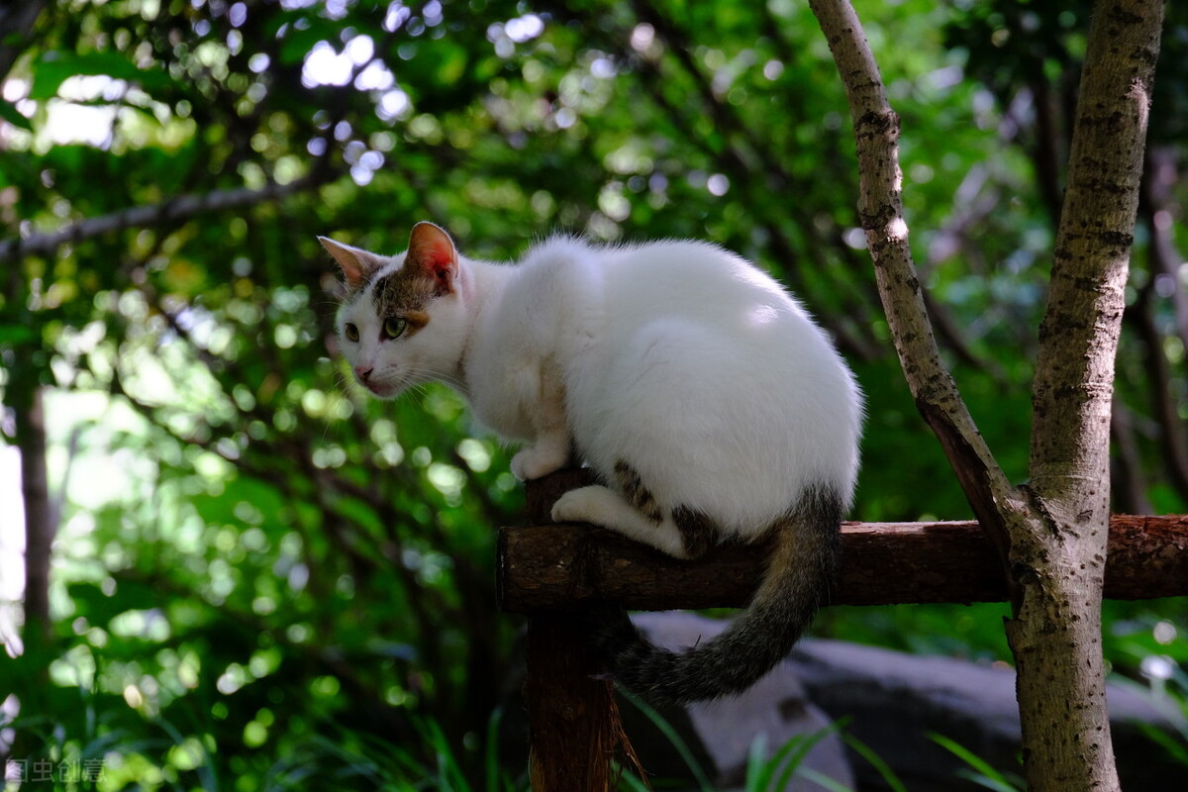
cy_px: 396
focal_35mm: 171
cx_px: 594
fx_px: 5643
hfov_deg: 12.0
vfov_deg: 8.0
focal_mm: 113.8
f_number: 6.4
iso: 1250
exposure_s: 1/60
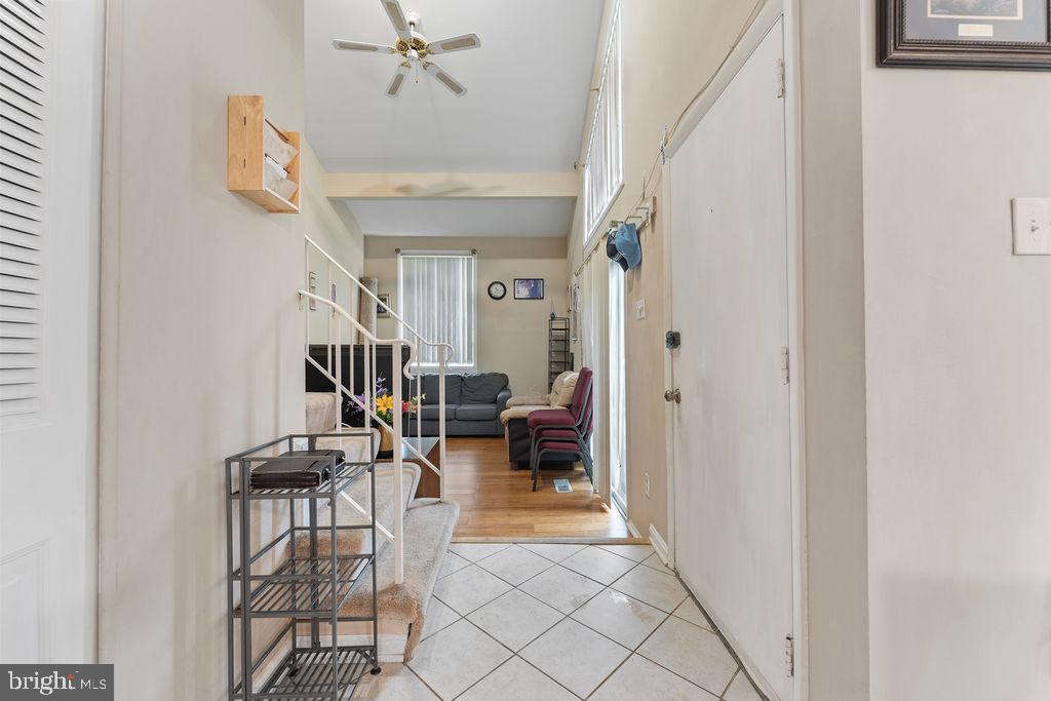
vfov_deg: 78.5
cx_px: 526
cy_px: 350
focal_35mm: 15
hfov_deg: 101.5
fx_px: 429
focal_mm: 14.7
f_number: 8
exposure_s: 1.6
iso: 320
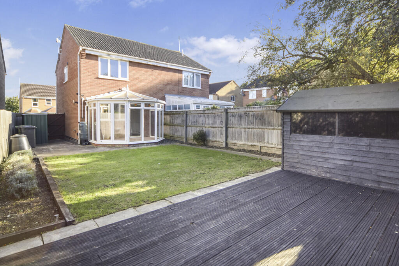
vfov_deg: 67.4
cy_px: 133
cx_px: 200
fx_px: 200
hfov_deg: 90.0
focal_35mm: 18
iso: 100
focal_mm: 12
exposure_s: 1/125
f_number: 4.5
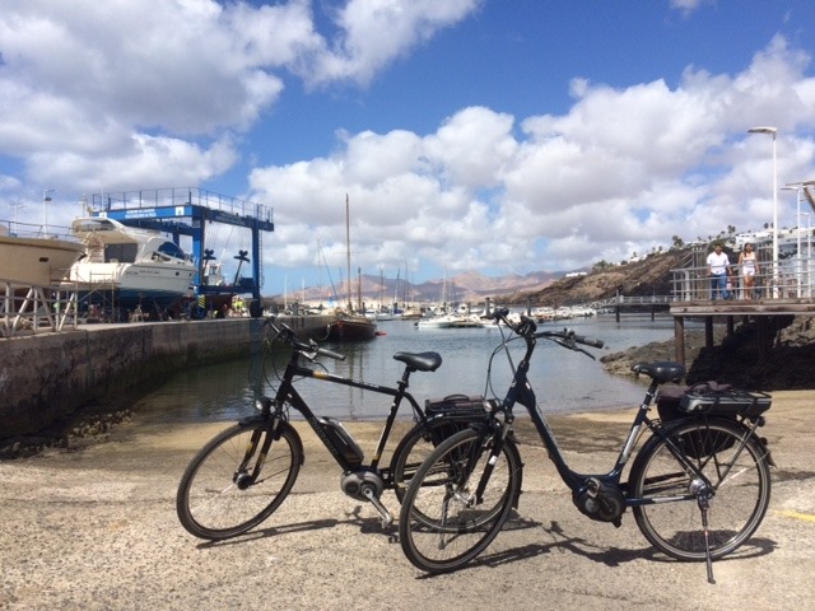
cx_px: 408
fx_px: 683
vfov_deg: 48.2
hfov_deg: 61.7
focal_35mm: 29
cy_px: 306
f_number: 2.2
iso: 32
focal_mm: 4.15
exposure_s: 1/3165
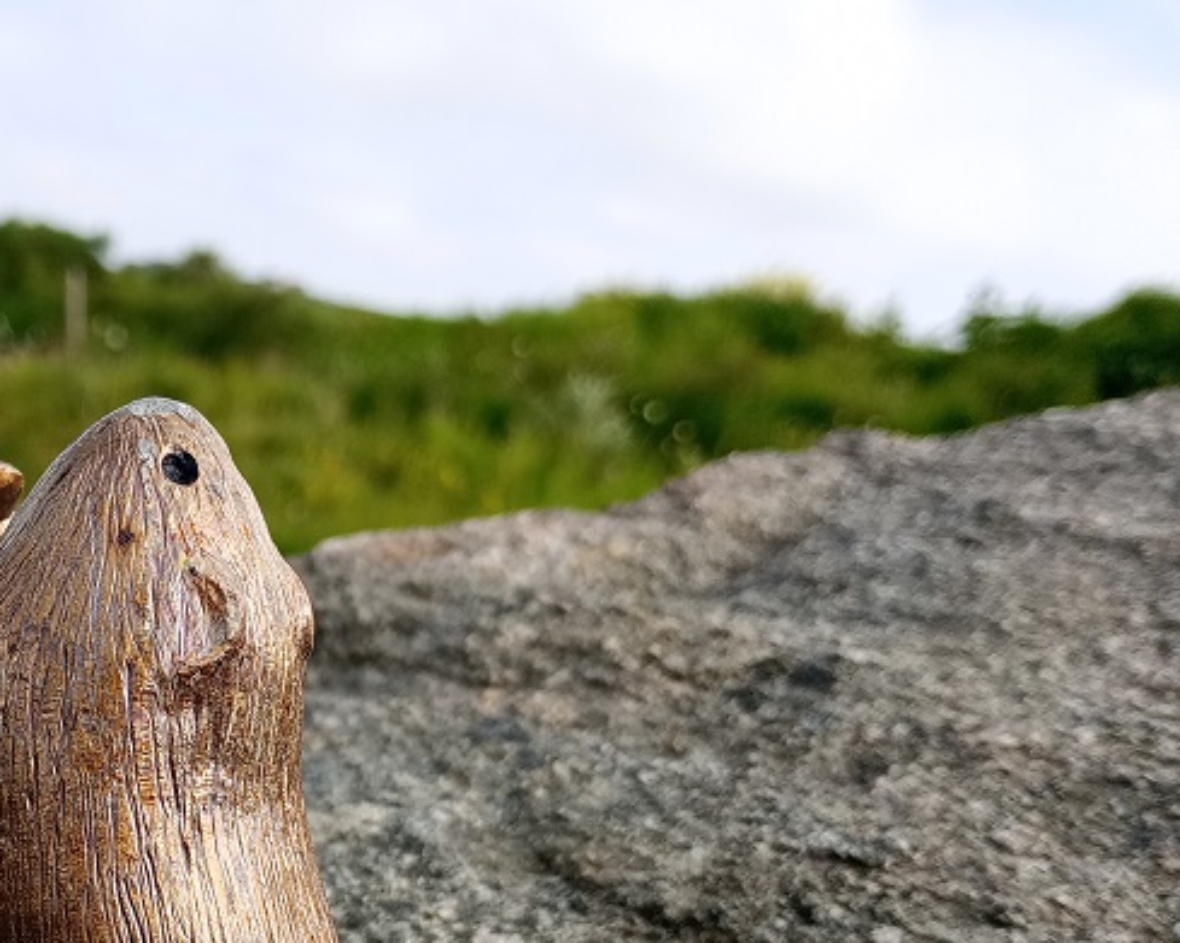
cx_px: 92
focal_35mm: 56
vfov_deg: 26.0
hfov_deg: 31.8
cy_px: 892
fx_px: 1955
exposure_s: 1/348
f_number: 1.8
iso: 105
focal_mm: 4.27
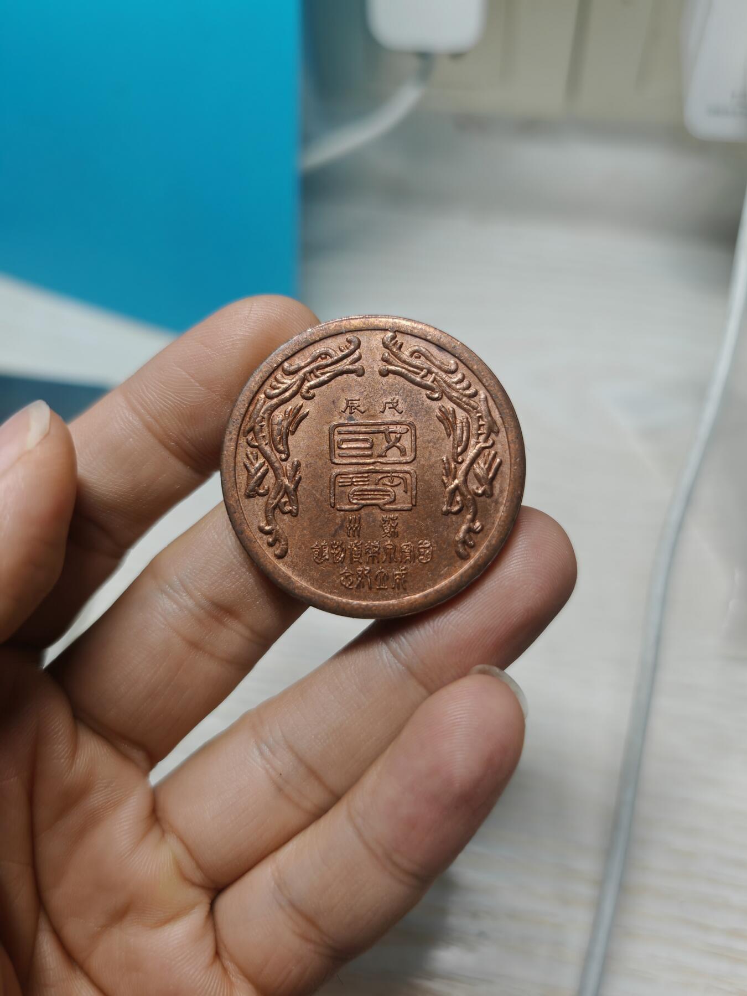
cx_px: 374
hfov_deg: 51.4
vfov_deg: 65.3
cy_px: 498
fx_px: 777
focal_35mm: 27
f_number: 1.6
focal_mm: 7.62
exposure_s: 1/100
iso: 80
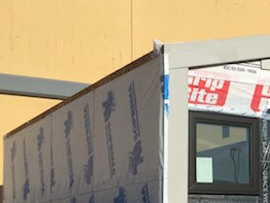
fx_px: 648
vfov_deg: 17.6
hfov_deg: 21.0
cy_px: 181
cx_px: 367
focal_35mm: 83
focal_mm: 4.15
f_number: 2.2
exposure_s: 1/3968
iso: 32
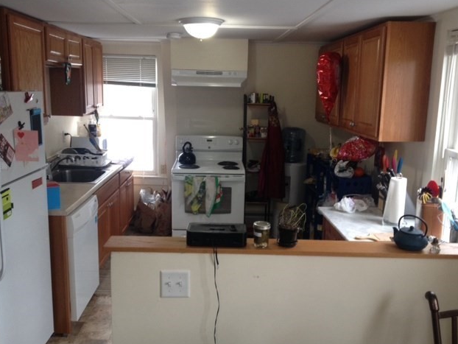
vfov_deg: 39.7
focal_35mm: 36
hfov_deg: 51.3
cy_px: 174
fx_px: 476
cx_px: 226
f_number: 2.4
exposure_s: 1/20
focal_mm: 4.28
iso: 100
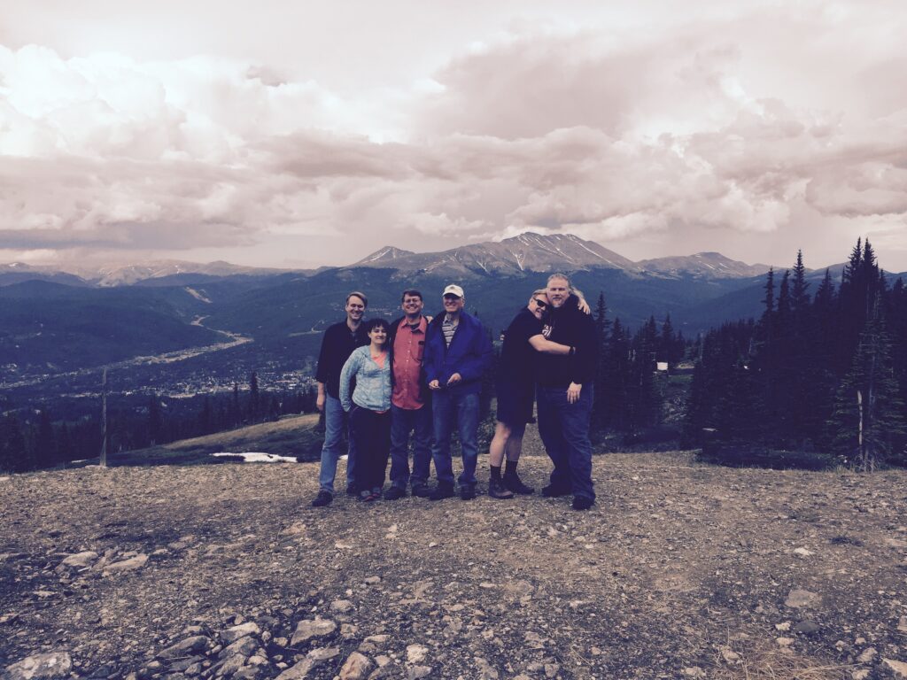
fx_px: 760
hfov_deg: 61.7
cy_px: 340
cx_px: 454
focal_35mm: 29
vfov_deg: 48.2
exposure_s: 1/2198
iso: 32
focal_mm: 4.15
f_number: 2.2
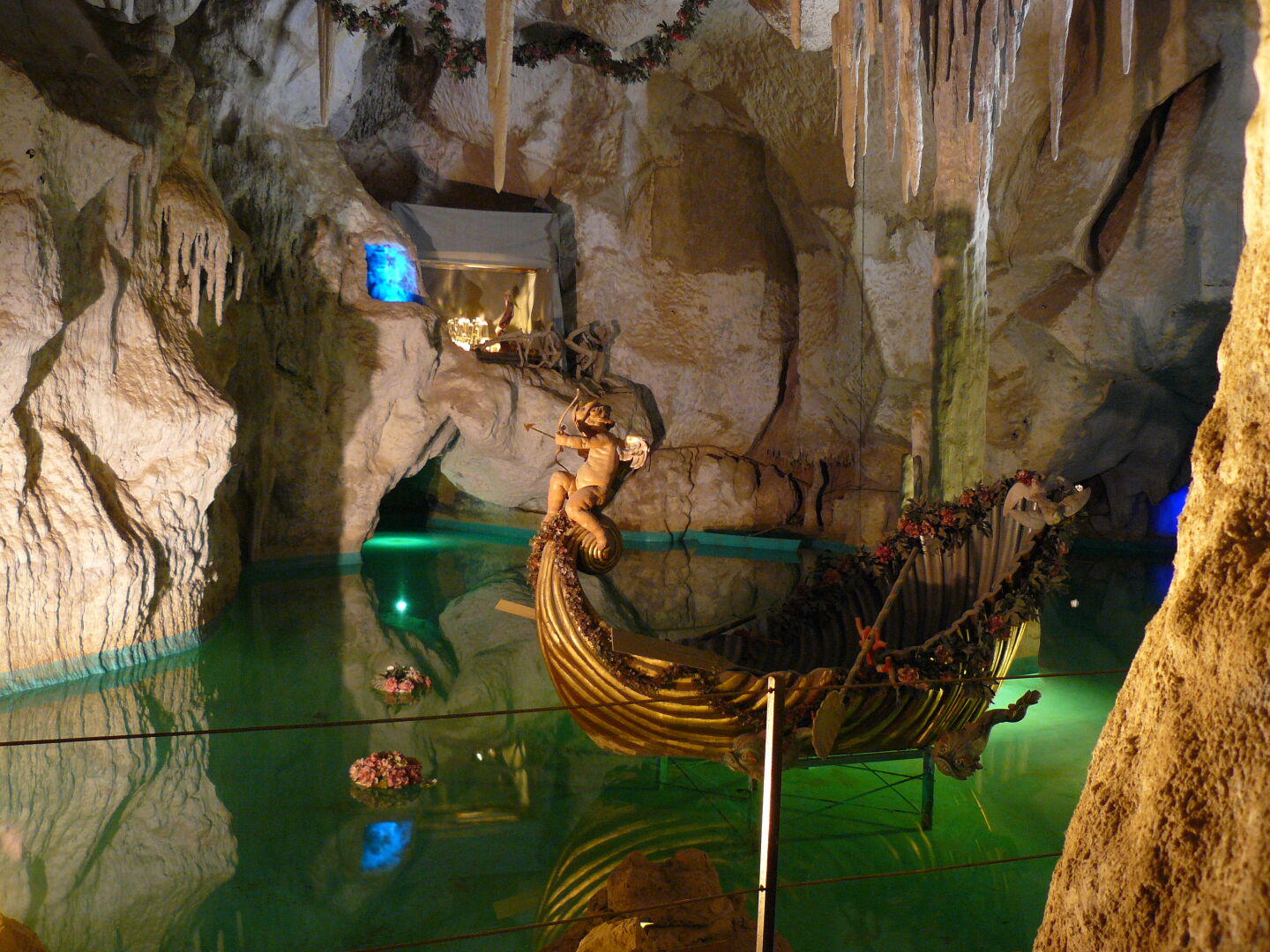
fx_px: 1321
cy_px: 476
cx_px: 635
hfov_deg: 51.4
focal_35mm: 36
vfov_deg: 39.7
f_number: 2.8
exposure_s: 1
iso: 200
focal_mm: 6
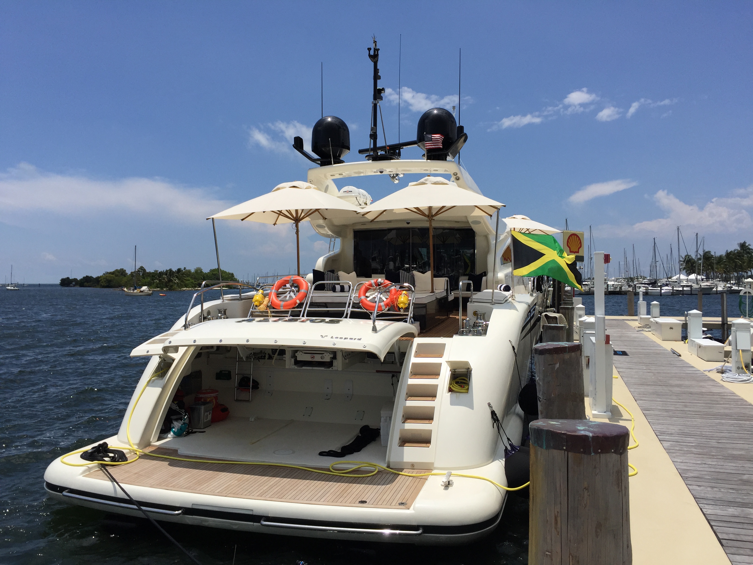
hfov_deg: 61.7
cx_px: 376
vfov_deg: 48.2
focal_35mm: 29
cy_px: 282
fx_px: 631
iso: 32
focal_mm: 4.15
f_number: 2.2
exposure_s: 1/5650
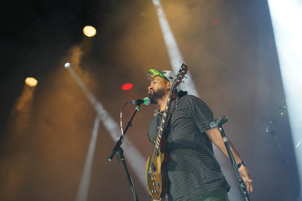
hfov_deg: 25.4
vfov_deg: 17.1
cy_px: 100
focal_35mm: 80
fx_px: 671
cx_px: 151
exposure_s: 1/160
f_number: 4
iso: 1250
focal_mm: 80
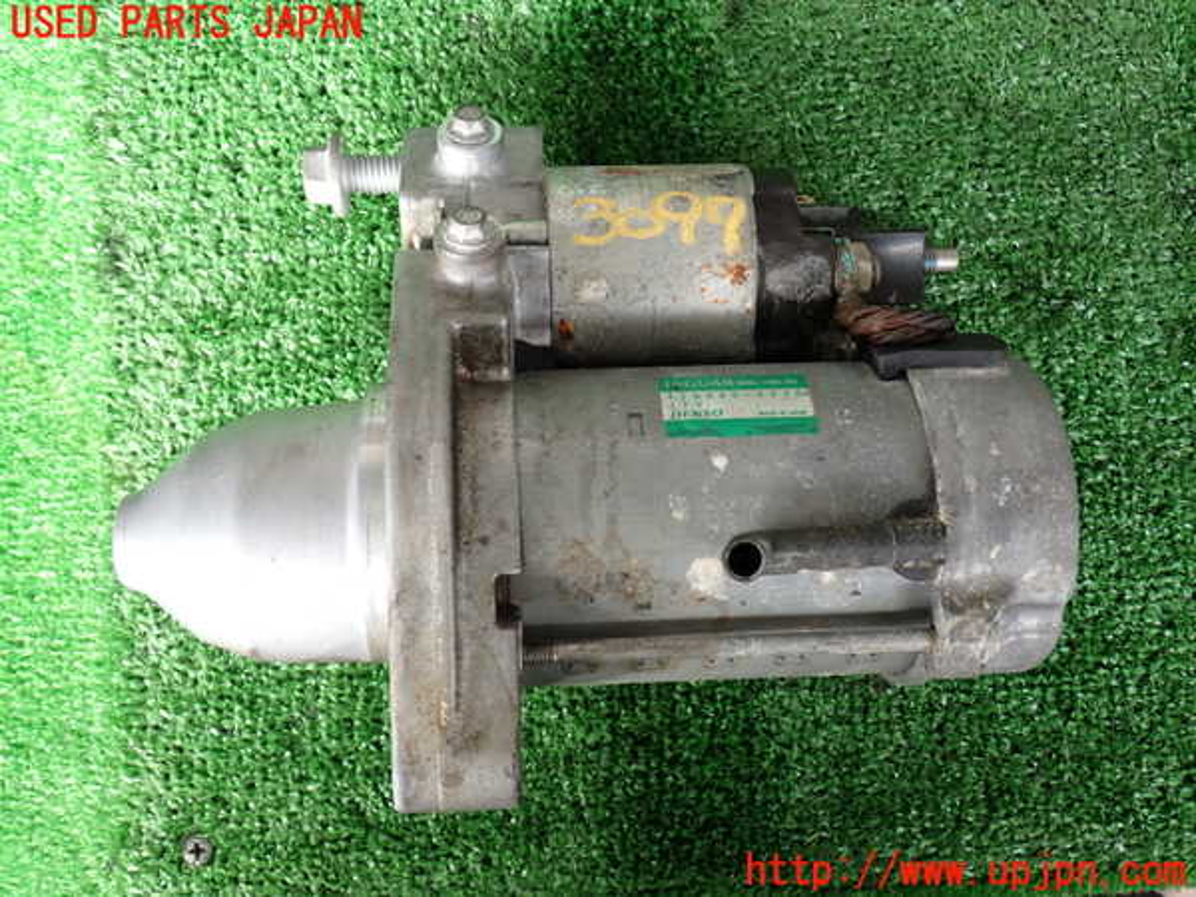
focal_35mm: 38
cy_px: 448
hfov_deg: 49.0
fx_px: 1313
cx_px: 598
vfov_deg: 37.7
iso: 200
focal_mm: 6.83
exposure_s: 1/60
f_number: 2.7
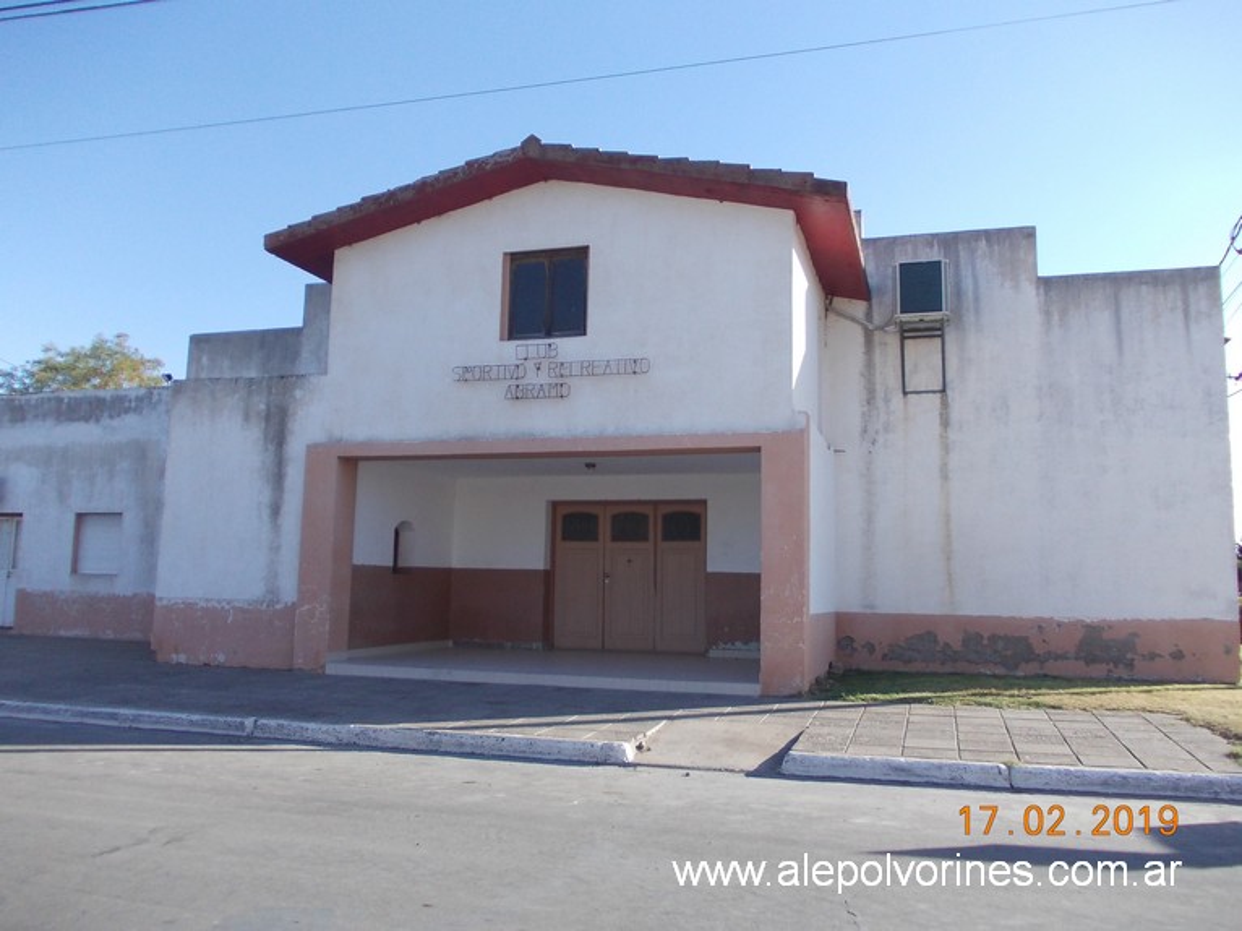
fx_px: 1004
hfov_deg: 63.5
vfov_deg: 49.7
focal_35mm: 28
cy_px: 466
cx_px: 621
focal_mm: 4
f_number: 5.4
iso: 80
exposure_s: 1/160
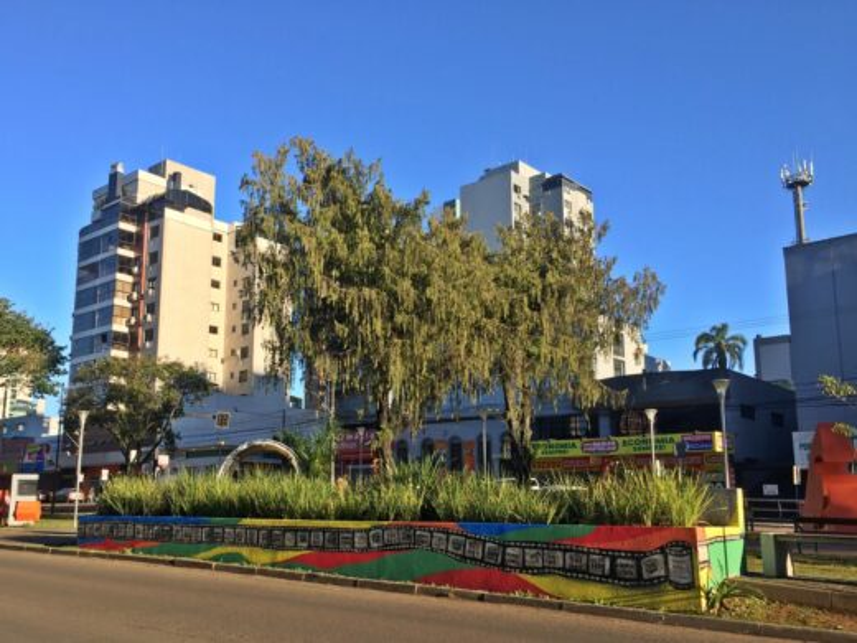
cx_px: 428
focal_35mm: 29
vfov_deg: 48.2
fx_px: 718
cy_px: 322
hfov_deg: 61.7
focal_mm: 4.15
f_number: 2.2
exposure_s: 1/842
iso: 32
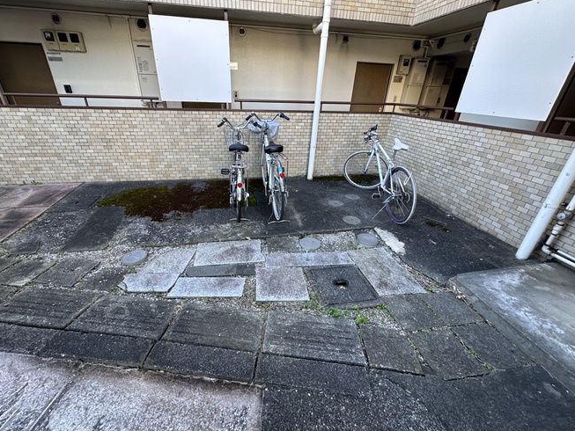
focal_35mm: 15
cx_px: 275
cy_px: 213
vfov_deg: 81.8
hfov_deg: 98.1
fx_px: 249
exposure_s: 1/99
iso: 80
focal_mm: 2.22
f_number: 2.2
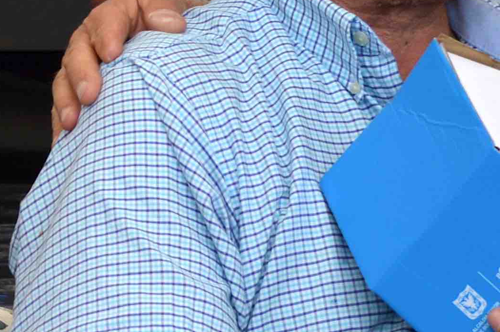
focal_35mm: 275
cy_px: 176
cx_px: -102
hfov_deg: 7.4
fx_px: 3816
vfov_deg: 5.0
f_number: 7.1
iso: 100
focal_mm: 32
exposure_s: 1/125
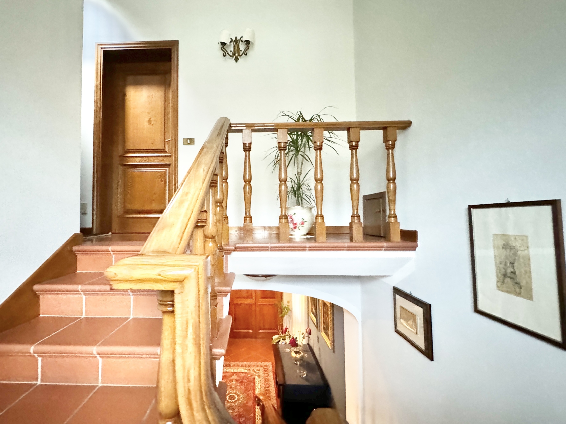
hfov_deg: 93.9
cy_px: 208
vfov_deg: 78.1
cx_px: 244
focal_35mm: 16
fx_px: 262
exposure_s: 1/50
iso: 1000
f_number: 2.2
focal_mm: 2.22
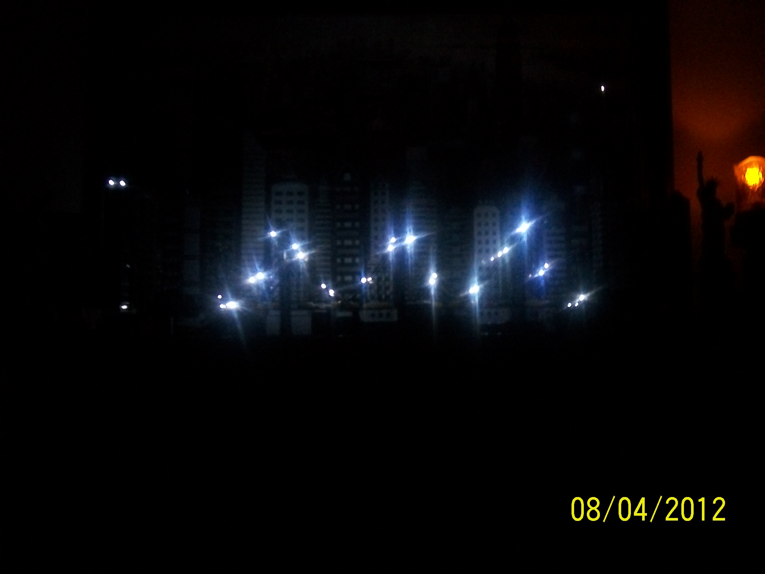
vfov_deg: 39.7
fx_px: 796
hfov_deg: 51.4
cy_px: 287
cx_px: 382
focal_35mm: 36
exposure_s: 1/8
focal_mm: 6
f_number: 2.7
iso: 240
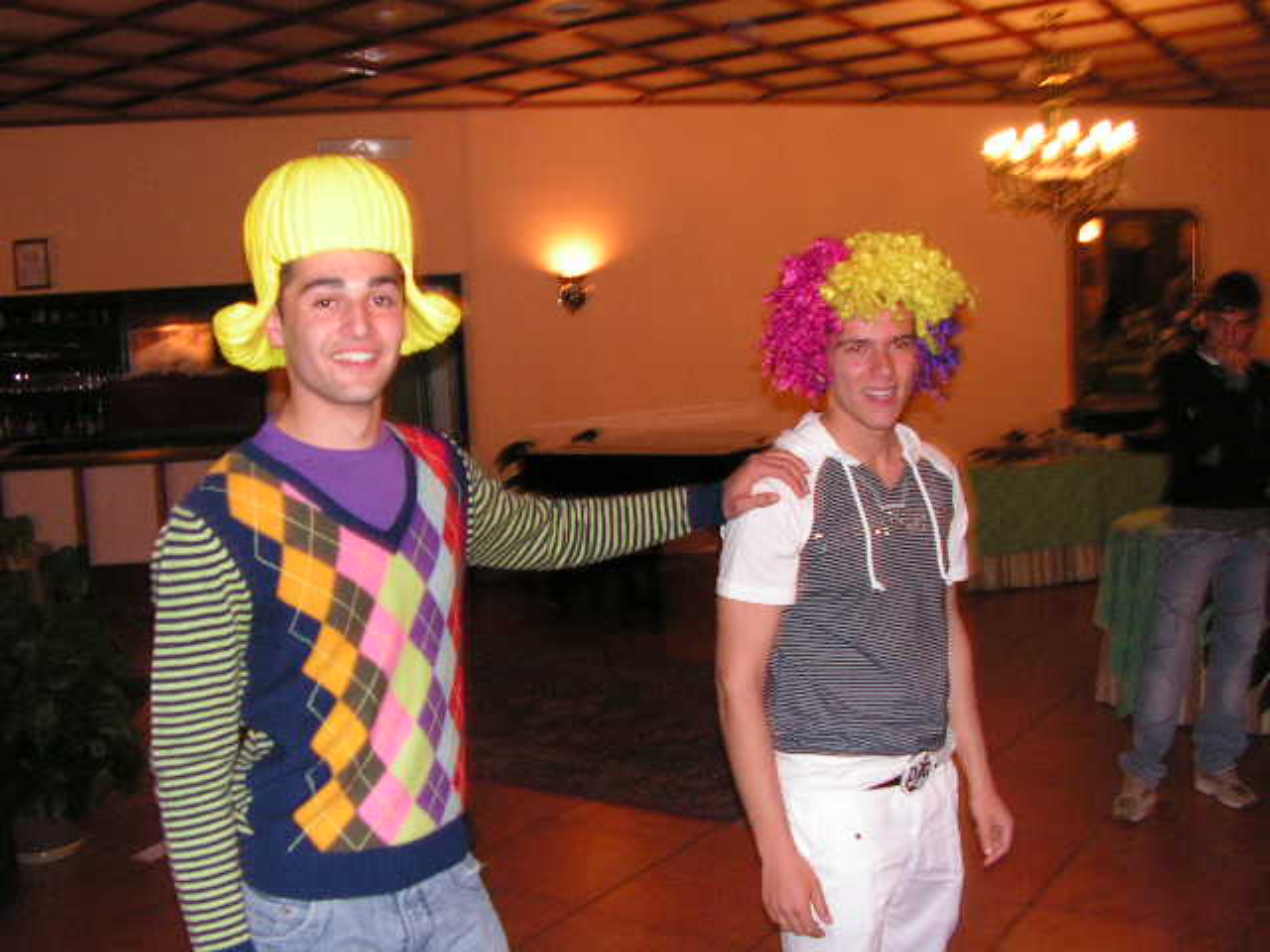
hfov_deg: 51.4
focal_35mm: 36
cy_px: 476
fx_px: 1321
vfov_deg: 39.7
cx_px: 635
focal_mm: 6
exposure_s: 1/40
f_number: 3.2
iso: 200
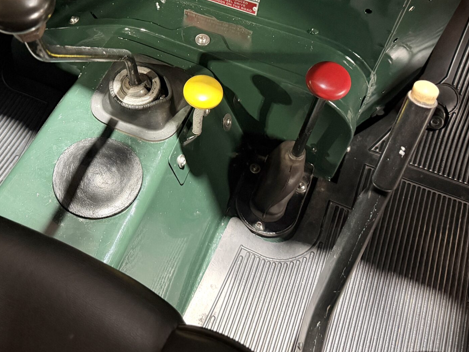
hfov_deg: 42.2
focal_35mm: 44
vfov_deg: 31.9
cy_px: 63
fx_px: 596
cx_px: 147
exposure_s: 1/25
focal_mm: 6.76
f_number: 1.78
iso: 800
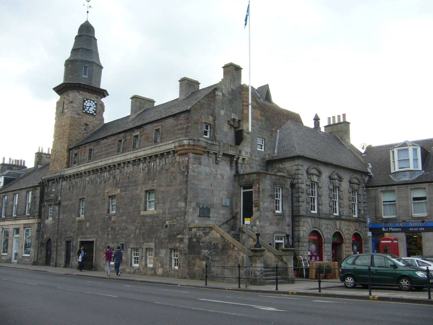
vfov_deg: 40.7
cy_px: 162
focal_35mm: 35
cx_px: 216
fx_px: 438
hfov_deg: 52.6
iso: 100
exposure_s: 1/320
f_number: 2.8
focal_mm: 5.8
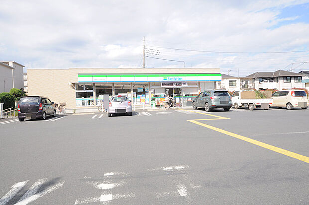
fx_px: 206
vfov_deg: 53.0
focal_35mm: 24
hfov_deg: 73.8
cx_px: 154
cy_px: 102
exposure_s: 1/320
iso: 200
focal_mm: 16
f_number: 9
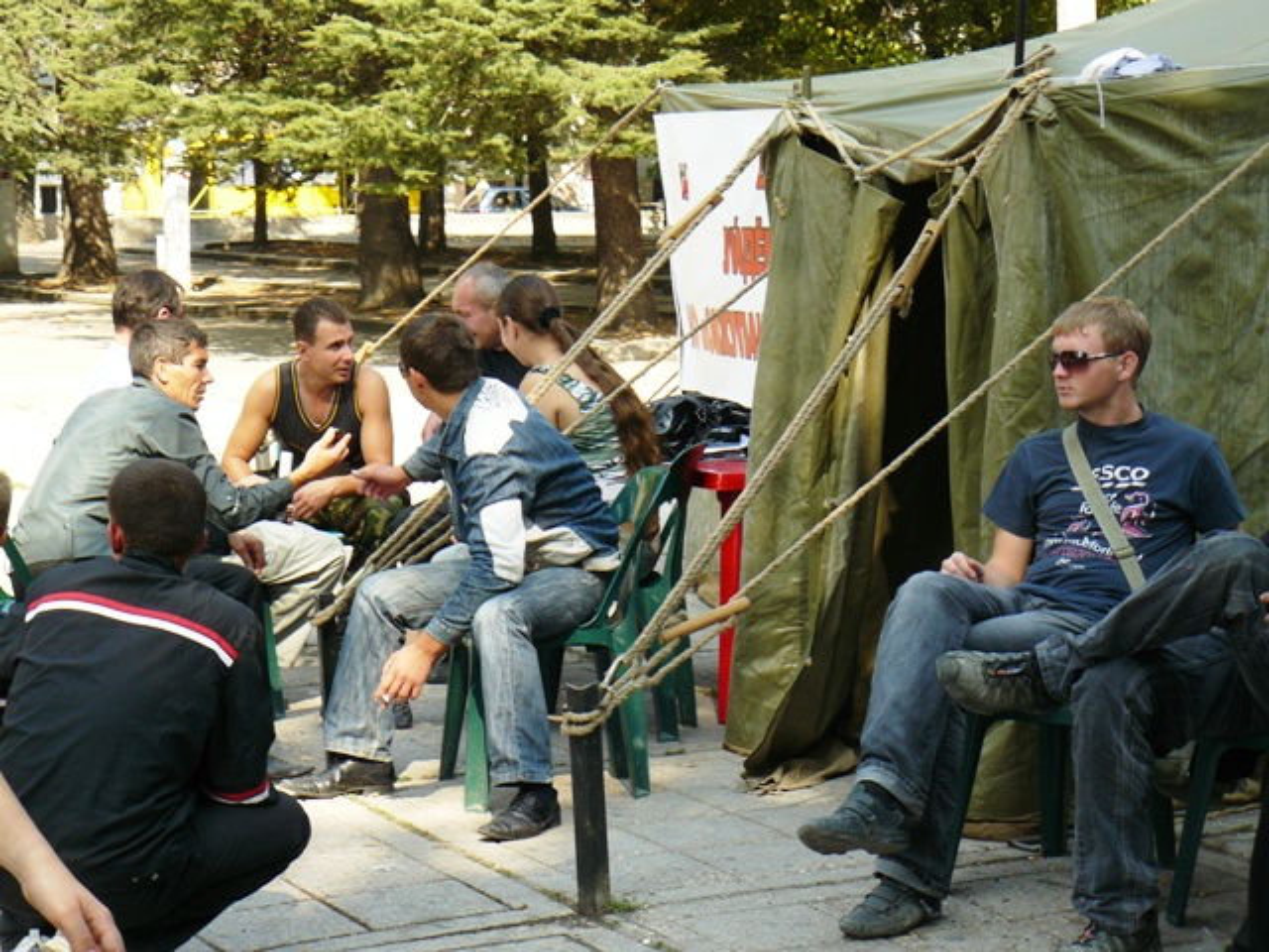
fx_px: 3079
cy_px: 476
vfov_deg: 17.6
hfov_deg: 23.3
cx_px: 634
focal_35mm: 84
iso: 100
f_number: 4
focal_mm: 14
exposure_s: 1/200
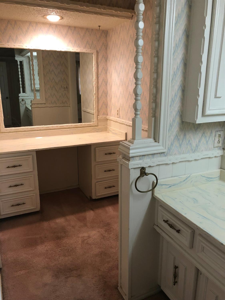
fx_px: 243
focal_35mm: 28
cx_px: 112
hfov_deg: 49.7
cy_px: 150
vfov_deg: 63.4
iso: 40
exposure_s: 1/15
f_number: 1.8
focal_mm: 4
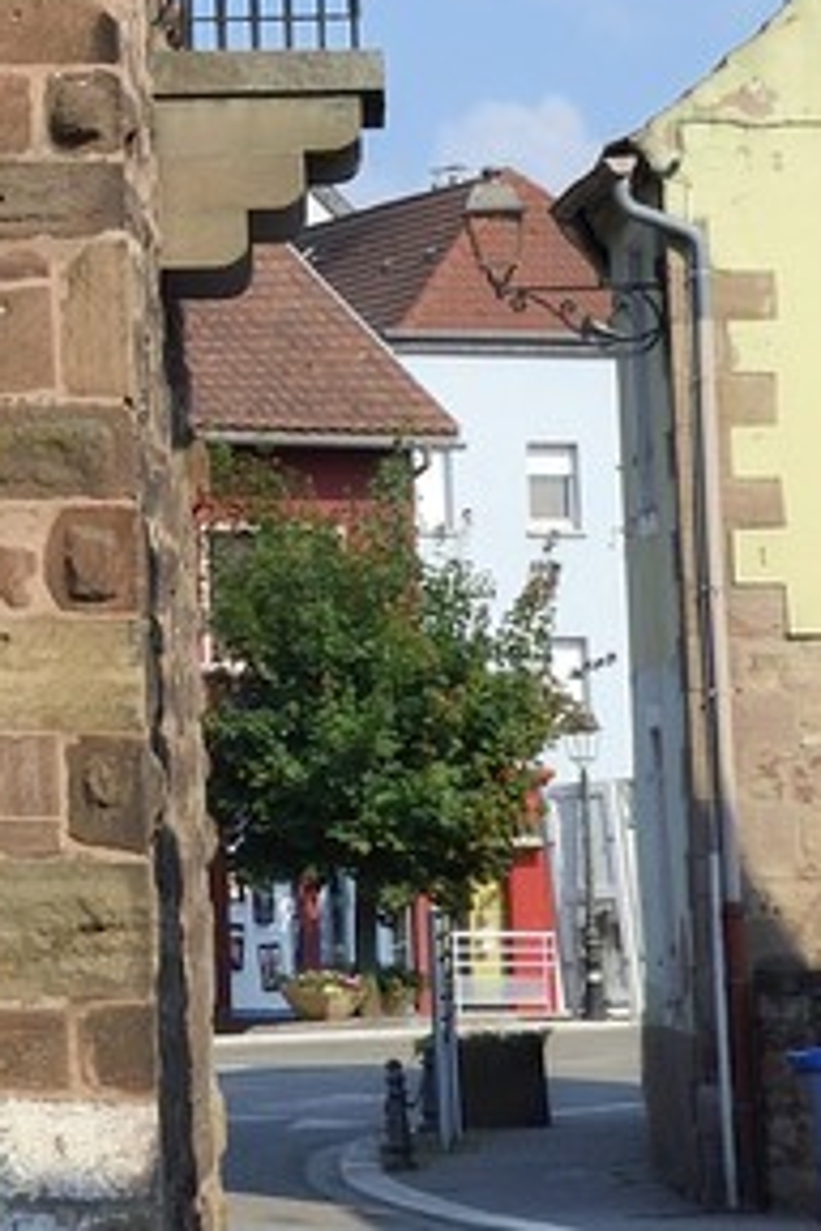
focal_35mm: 211
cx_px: -1197
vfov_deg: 9.0
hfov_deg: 6.2
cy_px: -1500
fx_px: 7217
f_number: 13
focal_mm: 38
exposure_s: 1/200
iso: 200
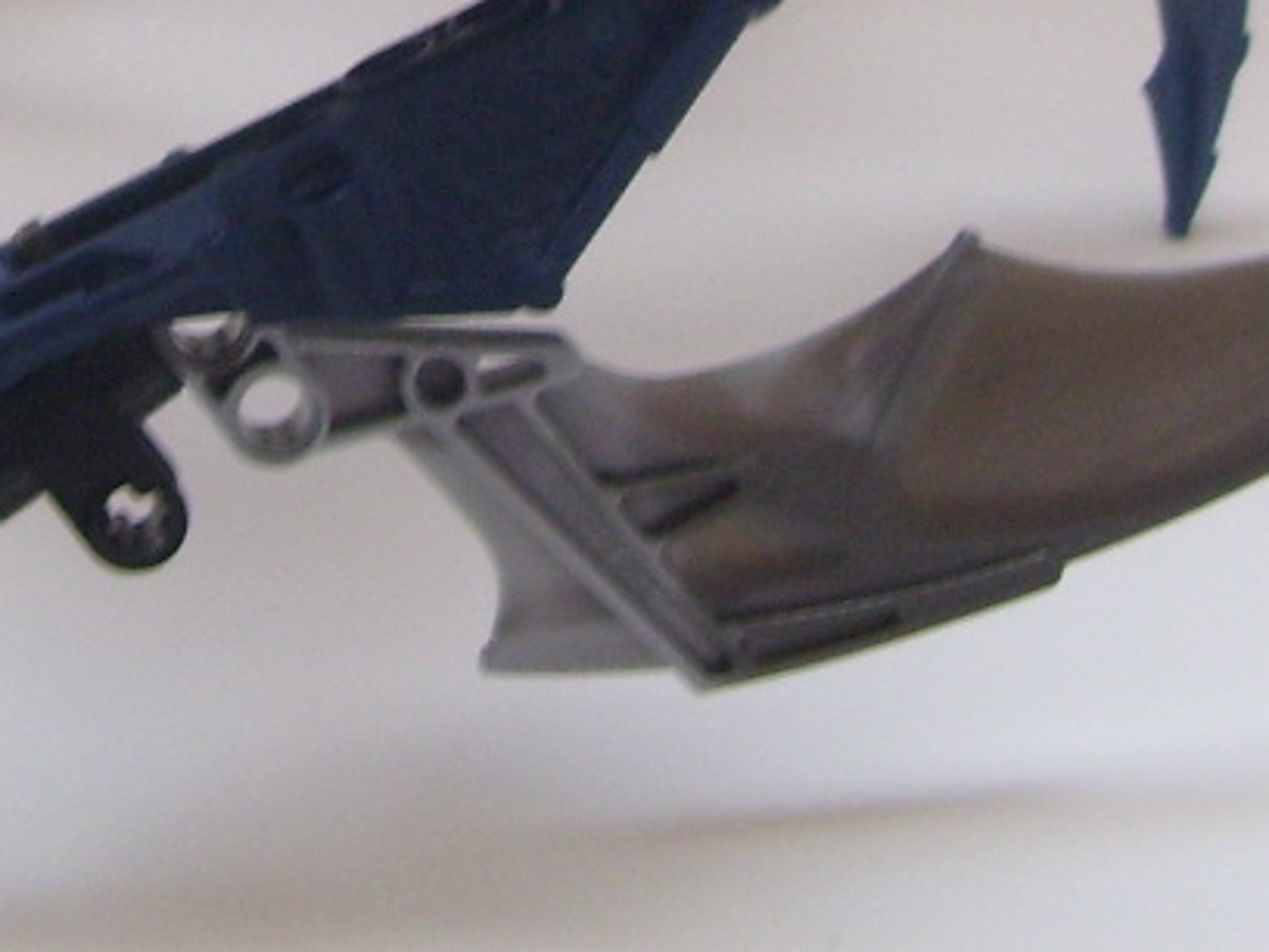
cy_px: -445
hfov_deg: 18.5
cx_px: 376
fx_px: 3886
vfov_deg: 13.2
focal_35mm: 106
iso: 160
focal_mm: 6
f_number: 2.7
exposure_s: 1/8
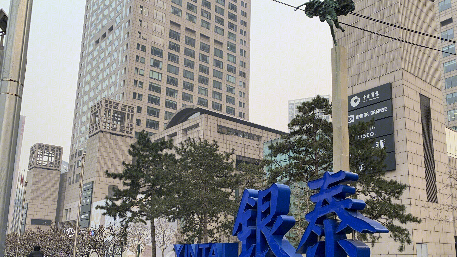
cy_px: 173
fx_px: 412
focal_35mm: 34
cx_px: 268
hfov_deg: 57.7
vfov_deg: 34.3
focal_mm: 4.25
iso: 64
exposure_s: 1/121
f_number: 1.8
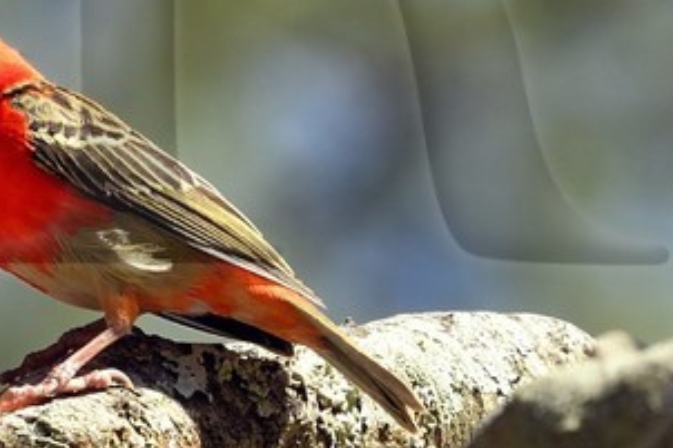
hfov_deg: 1.9
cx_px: 25
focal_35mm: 1061
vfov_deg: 1.3
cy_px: -98
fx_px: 19823
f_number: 9
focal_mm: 200
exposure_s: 1/400
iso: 400
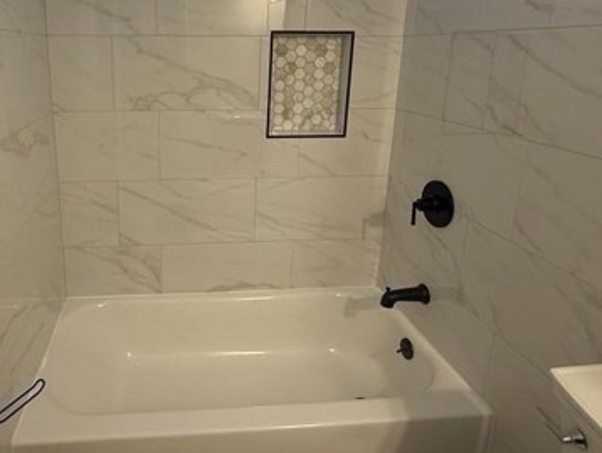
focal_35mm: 25
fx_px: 435
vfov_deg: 53.8
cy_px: 150
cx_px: 192
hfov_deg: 67.1
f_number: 2.2
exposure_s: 1/60
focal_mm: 2.22
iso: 250
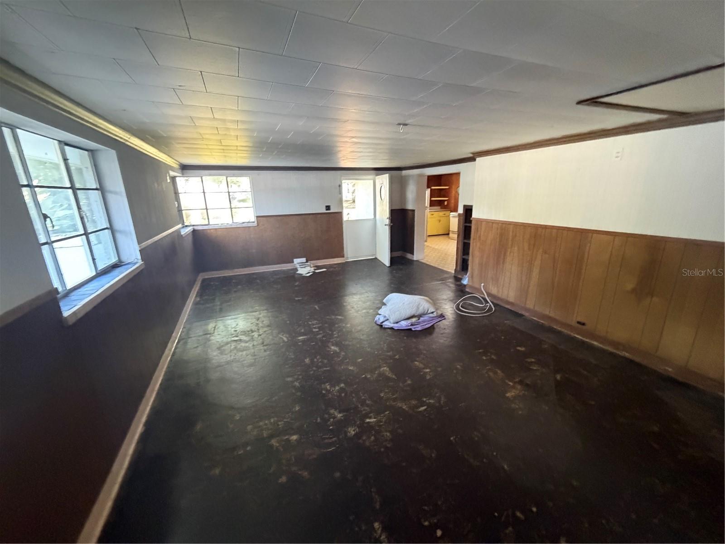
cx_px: 362
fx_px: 293
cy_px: 272
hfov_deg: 102.1
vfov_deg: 85.7
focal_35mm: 14
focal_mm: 2.22
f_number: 2.2
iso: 640
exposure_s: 1/60
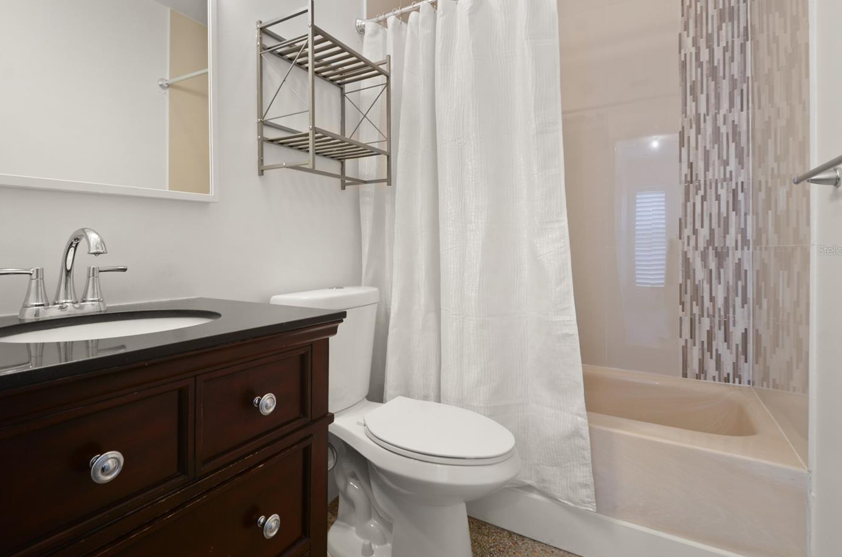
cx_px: 394
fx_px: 397
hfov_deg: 93.3
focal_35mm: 17
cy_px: 250
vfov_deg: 70.0
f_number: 8
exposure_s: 1/2
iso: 200
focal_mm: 10
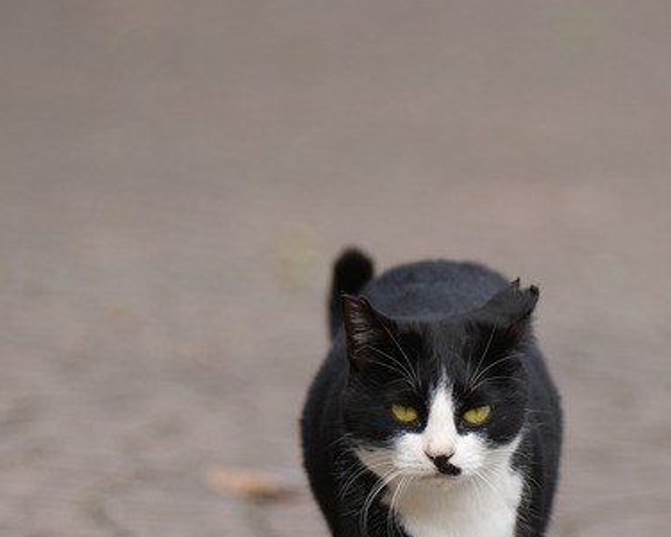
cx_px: 443
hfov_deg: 3.7
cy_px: 439
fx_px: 10429
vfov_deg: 2.9
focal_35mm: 525
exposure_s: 1/400
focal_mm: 270
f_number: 4.5
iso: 320
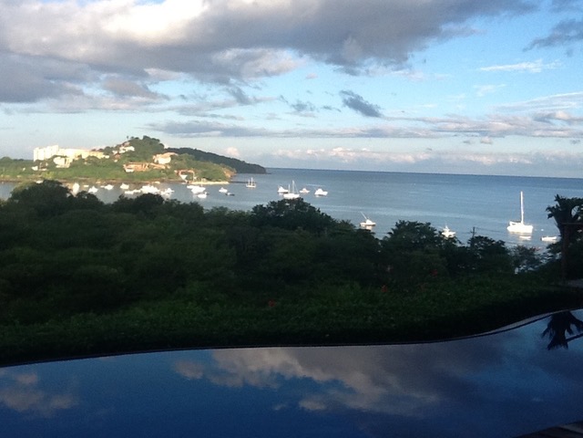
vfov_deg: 32.9
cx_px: 292
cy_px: 219
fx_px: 741
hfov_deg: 42.9
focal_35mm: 44
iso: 40
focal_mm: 2.03
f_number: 2.4
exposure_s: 1/622
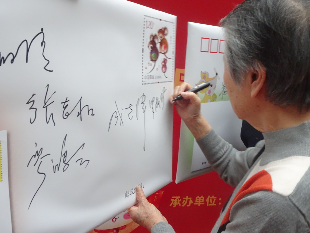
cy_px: 116
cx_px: 155
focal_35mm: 34
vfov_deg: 41.8
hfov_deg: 54.0
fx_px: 304
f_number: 4
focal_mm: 5.79
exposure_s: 1/40
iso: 640
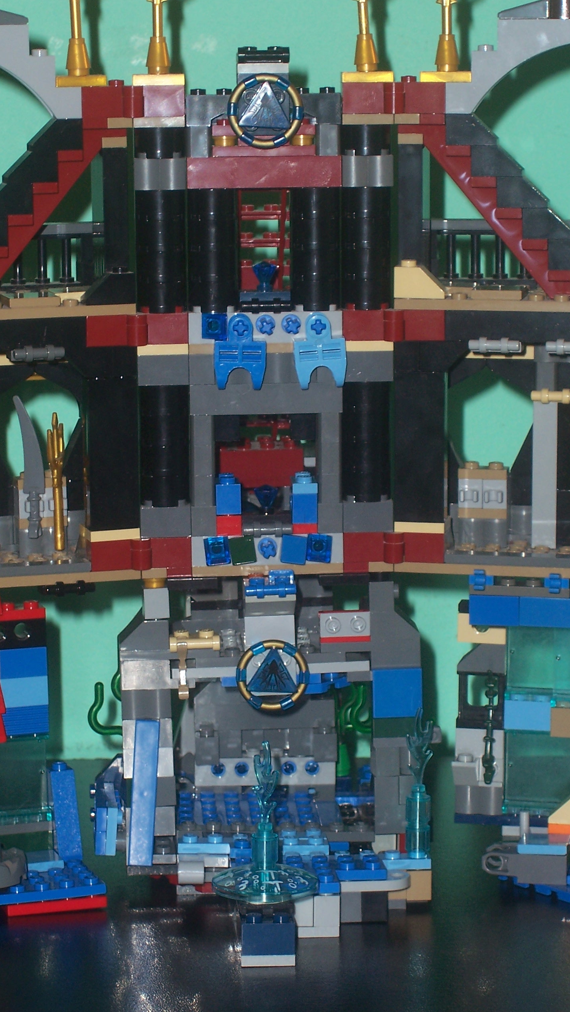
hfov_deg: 10.8
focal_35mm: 112
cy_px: 505
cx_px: 279
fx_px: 3009
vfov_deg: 19.1
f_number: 4.6
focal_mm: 16.8
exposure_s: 1/90
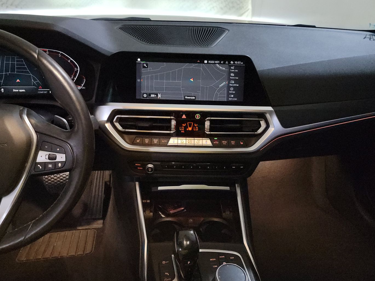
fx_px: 303
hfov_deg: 63.4
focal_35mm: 28
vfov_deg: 49.7
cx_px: 184
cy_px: 127
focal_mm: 6.7
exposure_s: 1/59
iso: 3890
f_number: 1.8
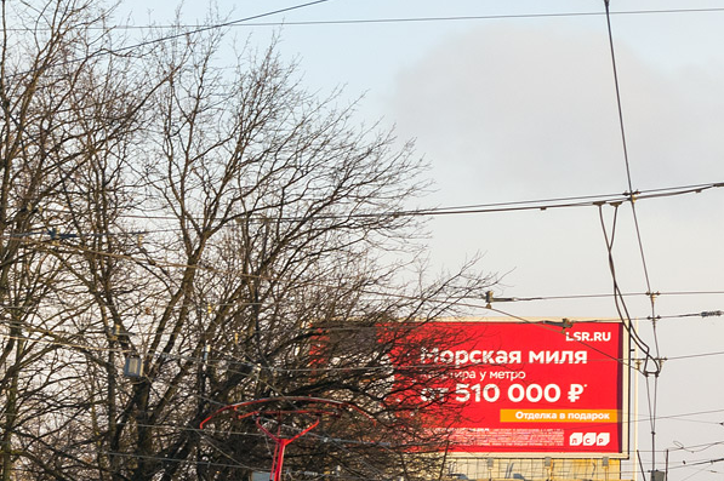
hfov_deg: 9.9
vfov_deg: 6.6
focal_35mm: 207
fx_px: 4165
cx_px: 289
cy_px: 562
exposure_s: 1/320
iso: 160
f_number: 7.1
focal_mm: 55
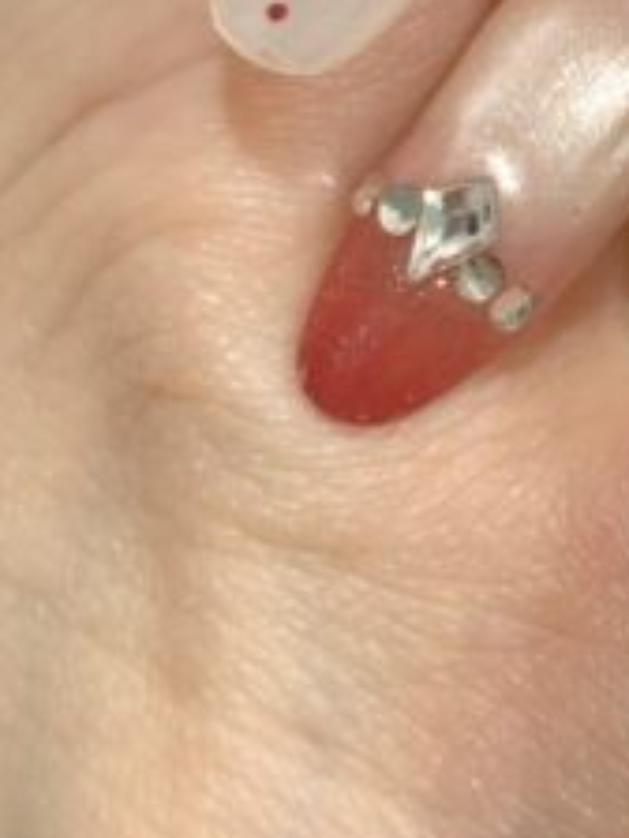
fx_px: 4506
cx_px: 786
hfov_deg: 7.9
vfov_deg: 10.6
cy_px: 56
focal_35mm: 186
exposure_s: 1/181
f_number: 1.6
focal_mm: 5.96
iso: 32
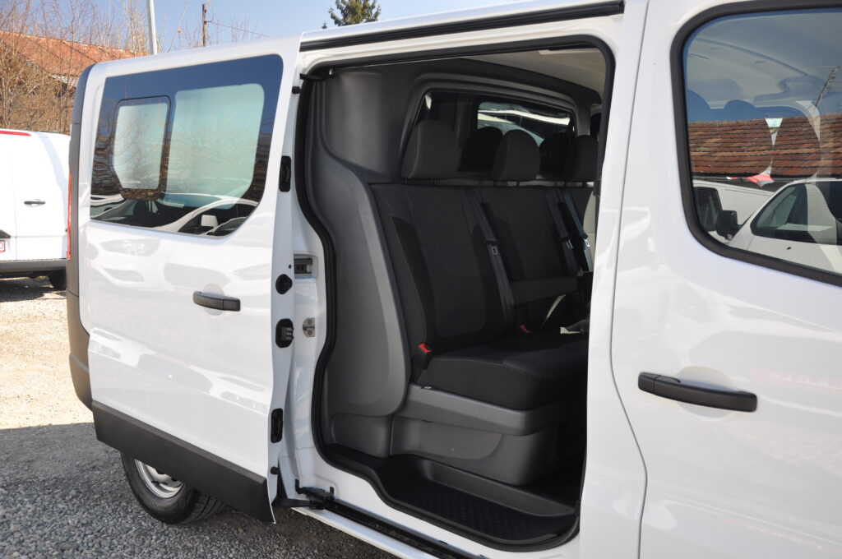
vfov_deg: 36.8
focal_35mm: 36
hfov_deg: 53.2
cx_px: 421
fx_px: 841
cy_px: 280
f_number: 6.3
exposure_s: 1/160
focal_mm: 24
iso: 400
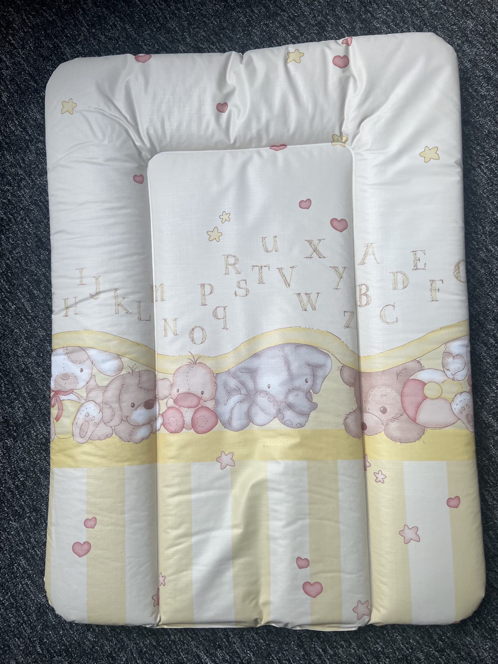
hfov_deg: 53.1
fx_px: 499
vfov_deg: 67.3
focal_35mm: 26
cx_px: 249
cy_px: 332
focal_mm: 5.7
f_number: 1.5
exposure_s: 1/1038
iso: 50
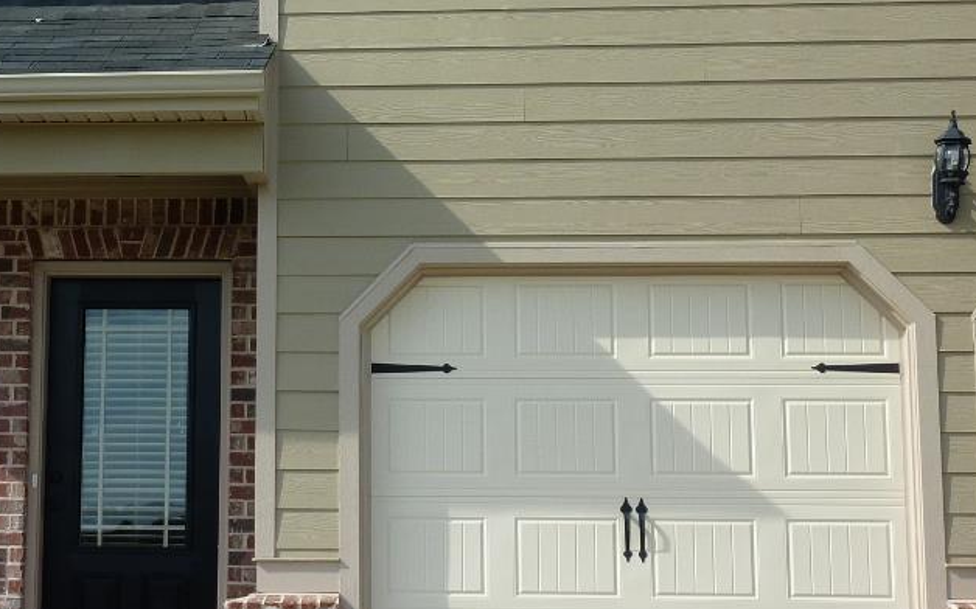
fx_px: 2207
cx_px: 202
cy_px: 185
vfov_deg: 15.7
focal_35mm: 83
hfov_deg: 24.6
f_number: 4.5
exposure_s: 1/400
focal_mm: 7.9
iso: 80
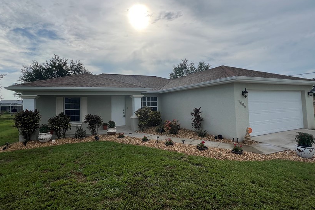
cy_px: 94
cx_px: 147
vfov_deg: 70.3
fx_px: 149
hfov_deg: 93.1
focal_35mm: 17
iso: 32
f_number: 1.8
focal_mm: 1.57
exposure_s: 1/3125
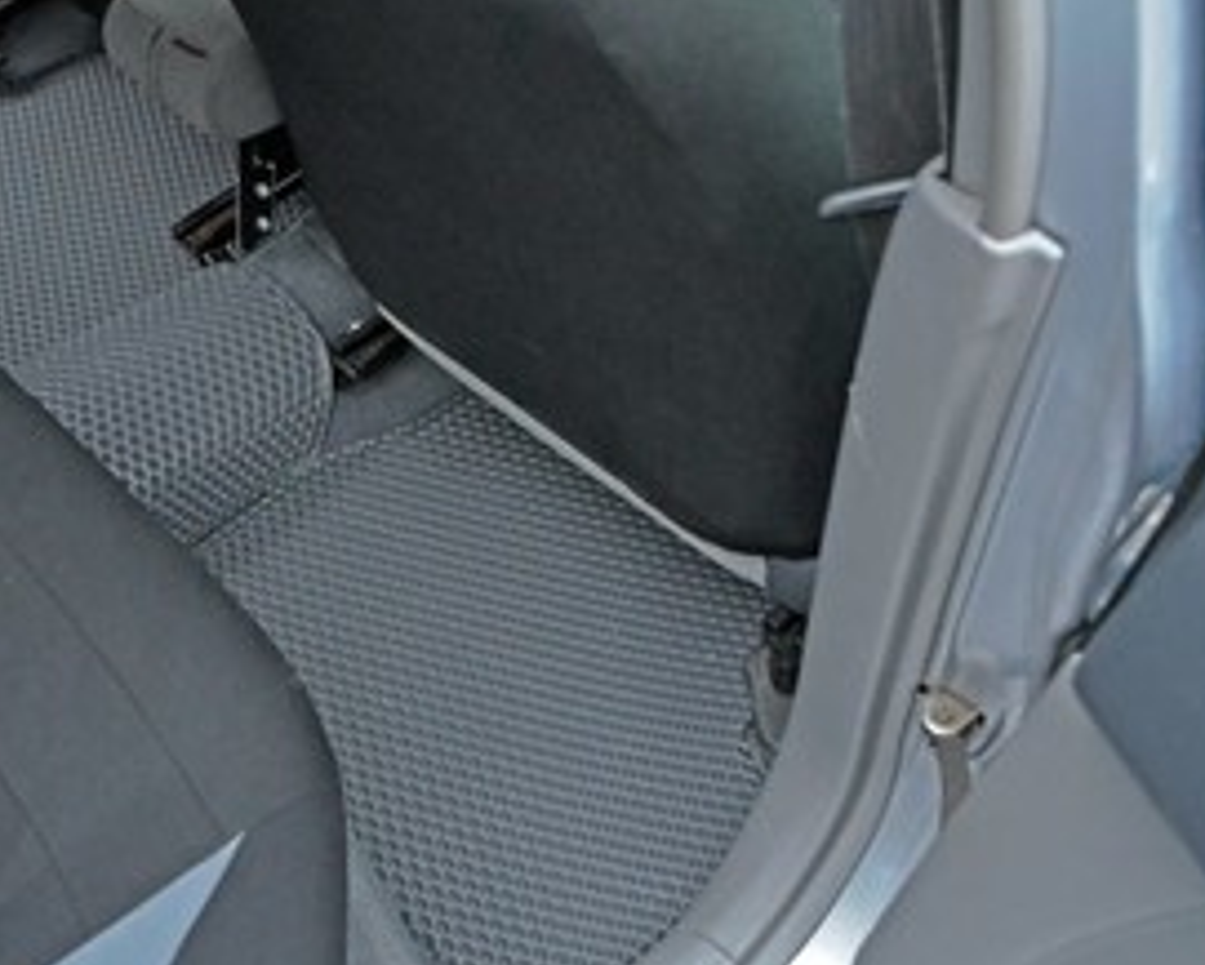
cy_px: 489
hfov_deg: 39.8
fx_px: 1631
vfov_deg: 32.9
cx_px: 356
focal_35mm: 46
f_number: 3.8
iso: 3200
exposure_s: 1/15
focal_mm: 21
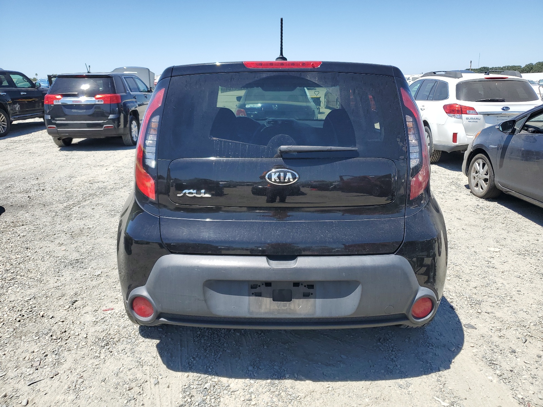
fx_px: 408
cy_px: 204
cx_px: 272
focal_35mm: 26
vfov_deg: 53.1
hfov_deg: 67.3
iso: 50
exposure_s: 1/2500
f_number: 1.5
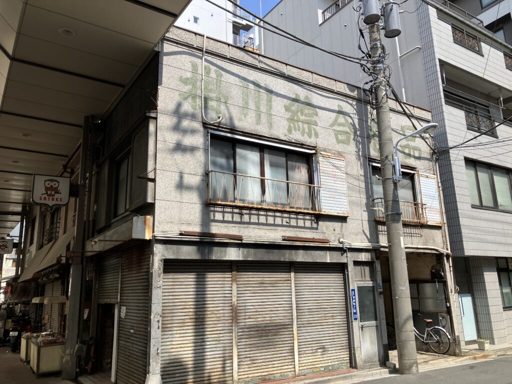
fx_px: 414
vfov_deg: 49.7
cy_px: 192
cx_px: 256
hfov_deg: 63.4
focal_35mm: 28
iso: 32
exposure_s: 1/1350
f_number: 1.8
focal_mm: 3.99
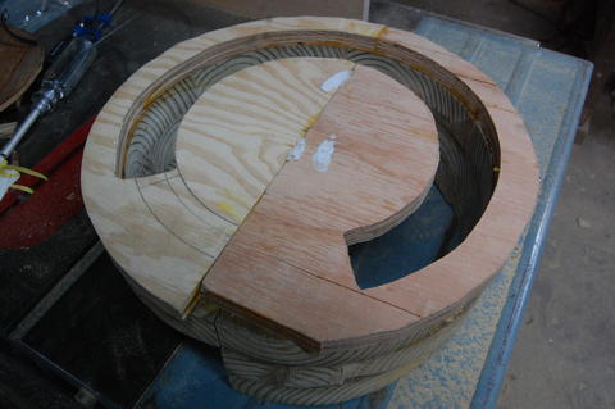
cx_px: 308
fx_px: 512
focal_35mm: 30
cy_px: 204
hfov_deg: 62.0
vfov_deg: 43.5
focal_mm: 20
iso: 1600
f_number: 11
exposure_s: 1/25
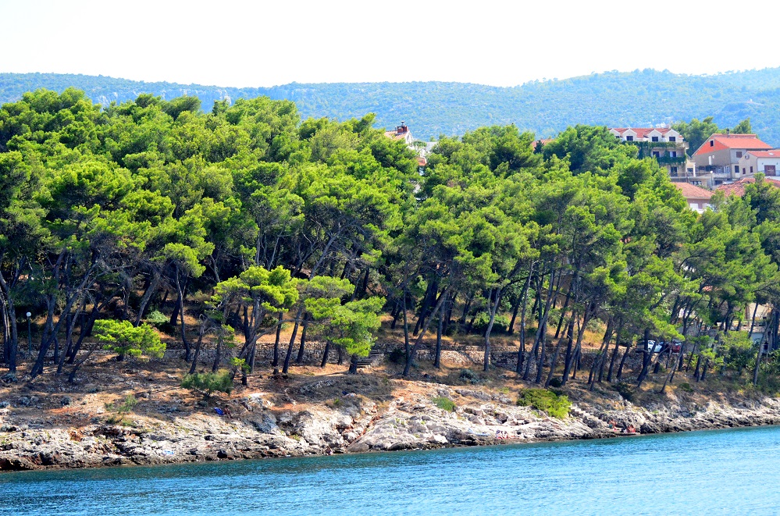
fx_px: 2270
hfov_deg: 19.5
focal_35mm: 105
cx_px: 390
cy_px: 258
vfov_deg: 13.0
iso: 3200
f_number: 4.5
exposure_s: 1/8000
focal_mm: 70
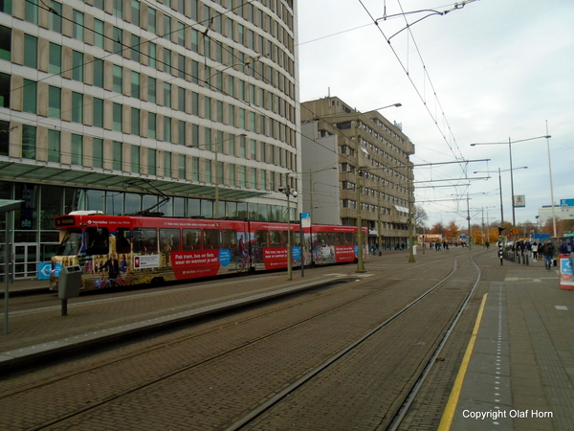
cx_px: 287
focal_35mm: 26
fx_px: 431
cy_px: 216
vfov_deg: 53.1
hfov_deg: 67.3
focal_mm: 4.6
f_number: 3.2
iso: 100
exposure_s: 1/250
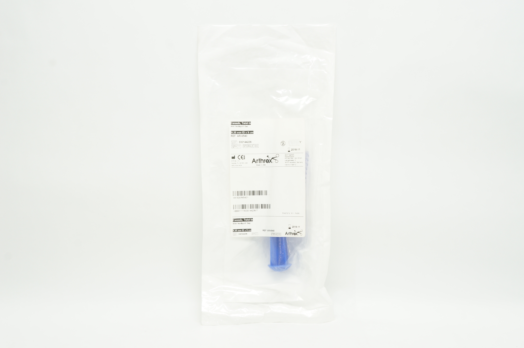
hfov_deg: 40.0
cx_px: 262
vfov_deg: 27.2
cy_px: 174
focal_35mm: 50
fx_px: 720
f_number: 11
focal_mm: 33
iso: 400
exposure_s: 1/15
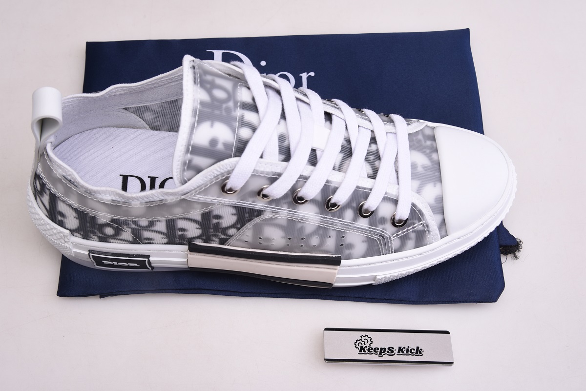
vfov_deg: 28.1
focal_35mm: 48
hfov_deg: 41.1
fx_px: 782
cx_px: 293
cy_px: 196
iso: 100
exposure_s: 1/125
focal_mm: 48
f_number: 11
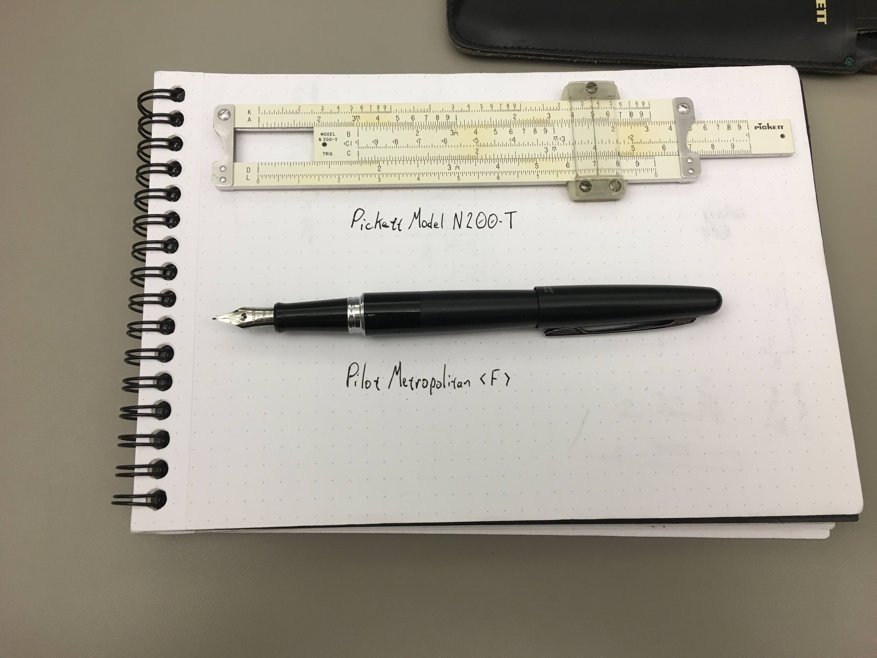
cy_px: 329
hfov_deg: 61.7
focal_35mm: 29
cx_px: 438
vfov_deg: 48.2
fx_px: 735
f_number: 2.2
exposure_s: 1/30
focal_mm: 4.15
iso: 40
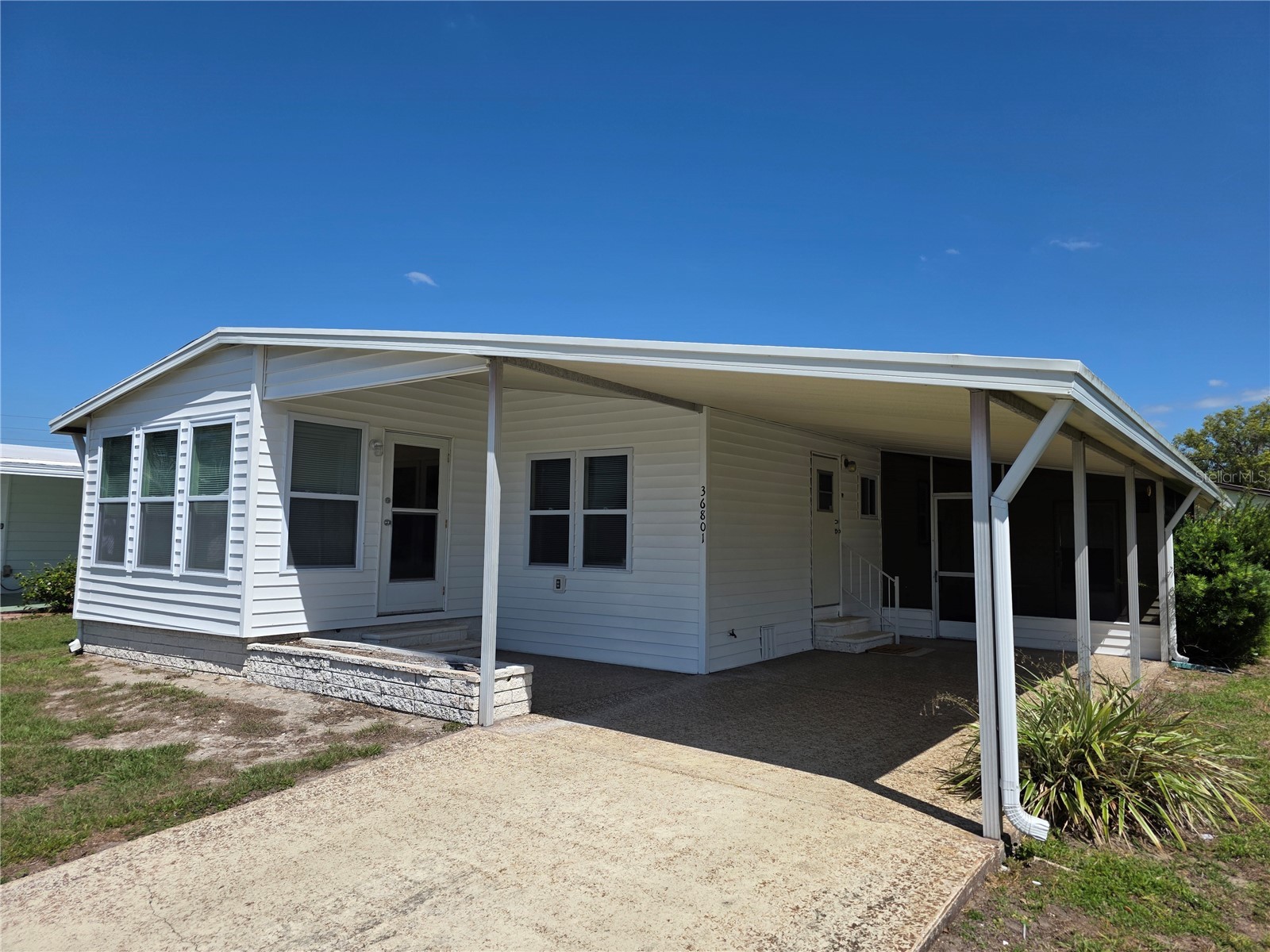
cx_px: 635
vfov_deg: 58.9
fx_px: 844
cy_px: 476
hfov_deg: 73.9
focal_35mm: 23
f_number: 1.7
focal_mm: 6.3
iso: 80
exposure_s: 1/7944
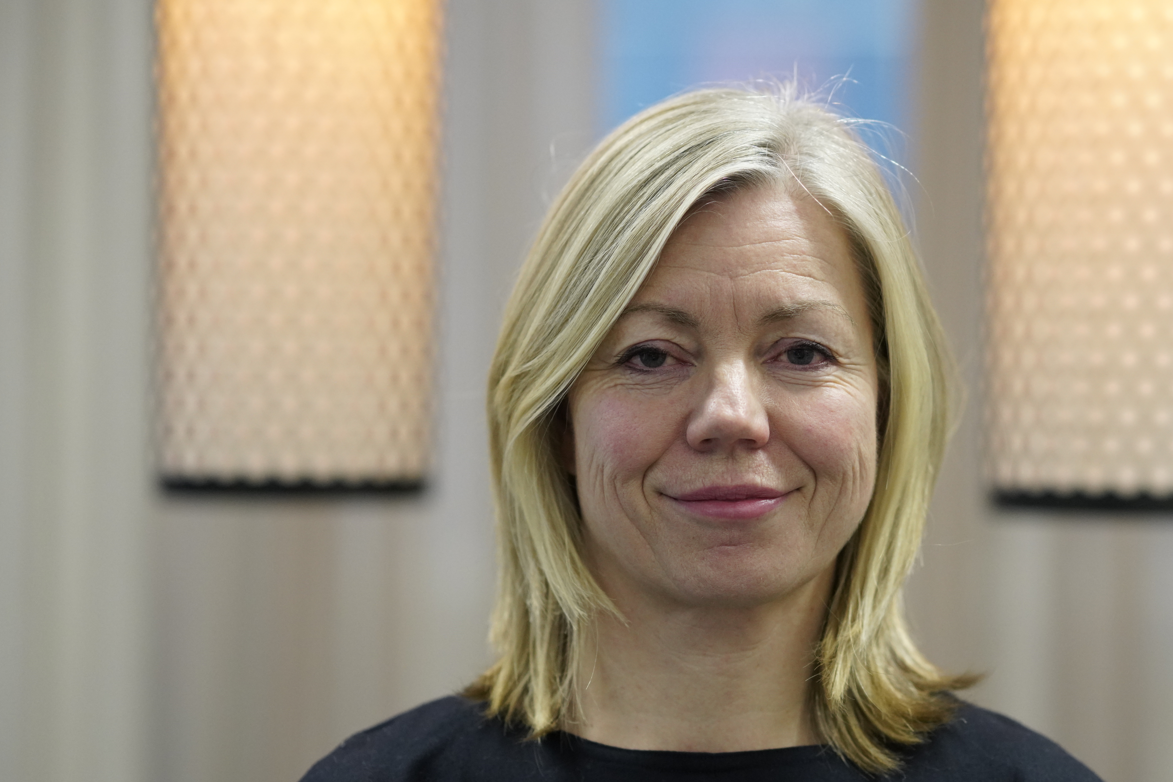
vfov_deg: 11.2
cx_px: 753
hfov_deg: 16.8
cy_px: 436
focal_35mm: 122
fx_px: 3975
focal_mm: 85
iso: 2000
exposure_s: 1/500
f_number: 1.8
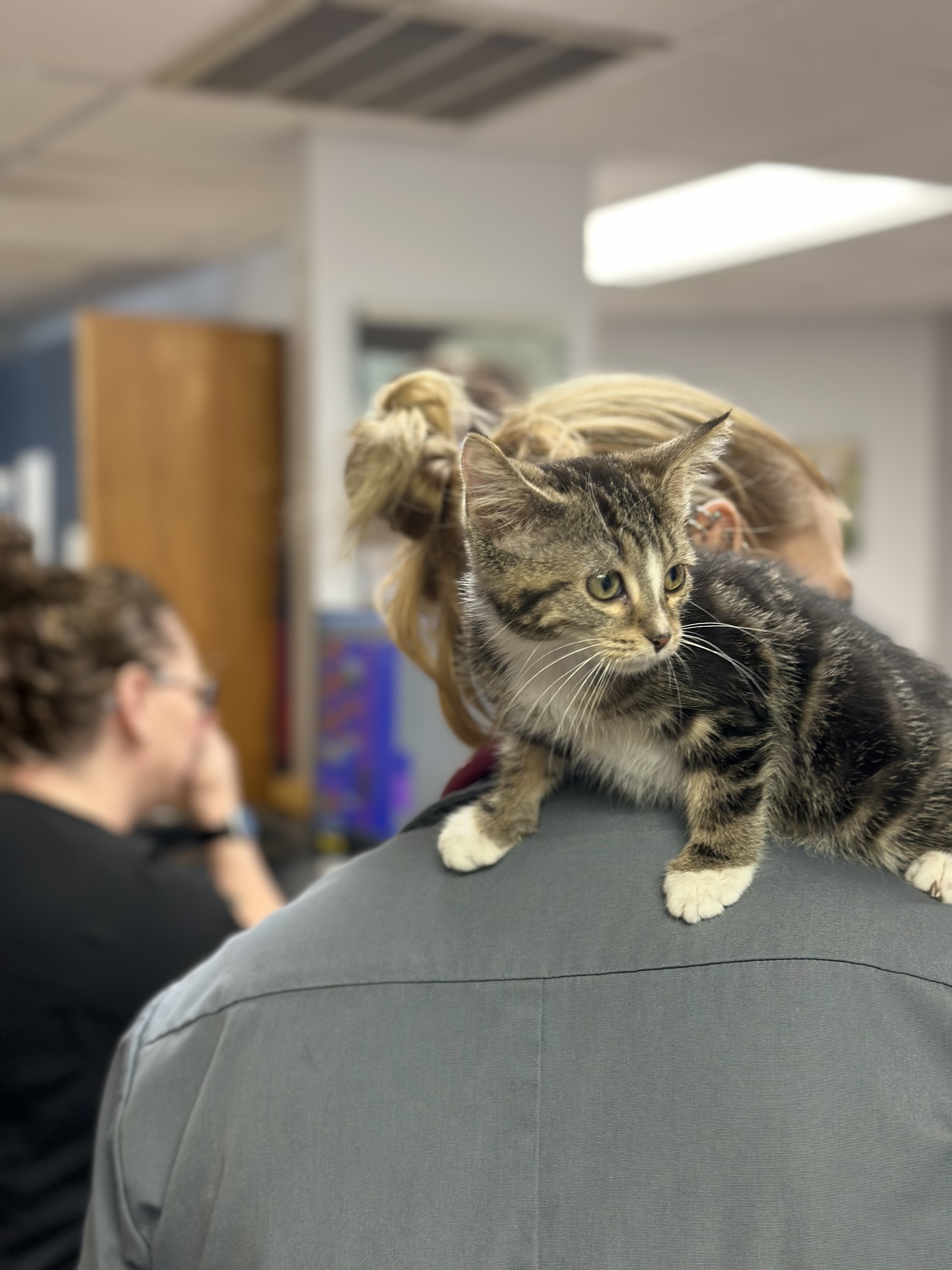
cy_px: 635
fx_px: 1760
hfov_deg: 30.3
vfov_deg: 39.7
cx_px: 476
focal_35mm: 48
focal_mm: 6.86
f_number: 1.78
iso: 125
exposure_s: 1/60
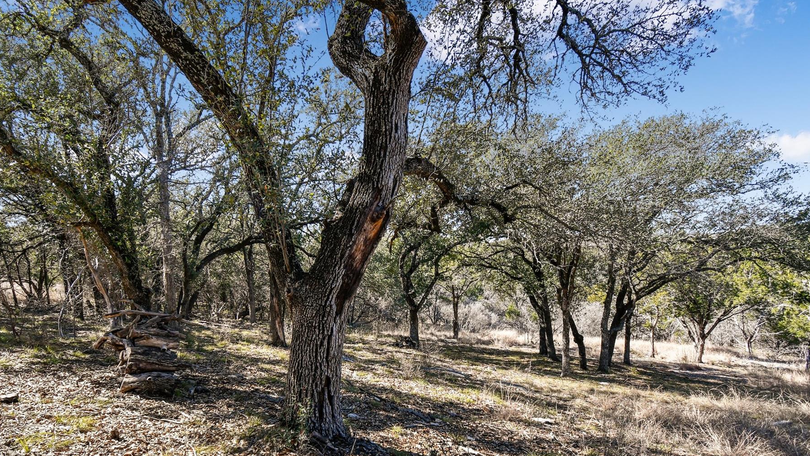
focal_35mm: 18
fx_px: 387
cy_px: 298
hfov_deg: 92.1
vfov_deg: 59.8
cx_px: 351
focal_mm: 10
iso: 200
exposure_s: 1/250
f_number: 5.6
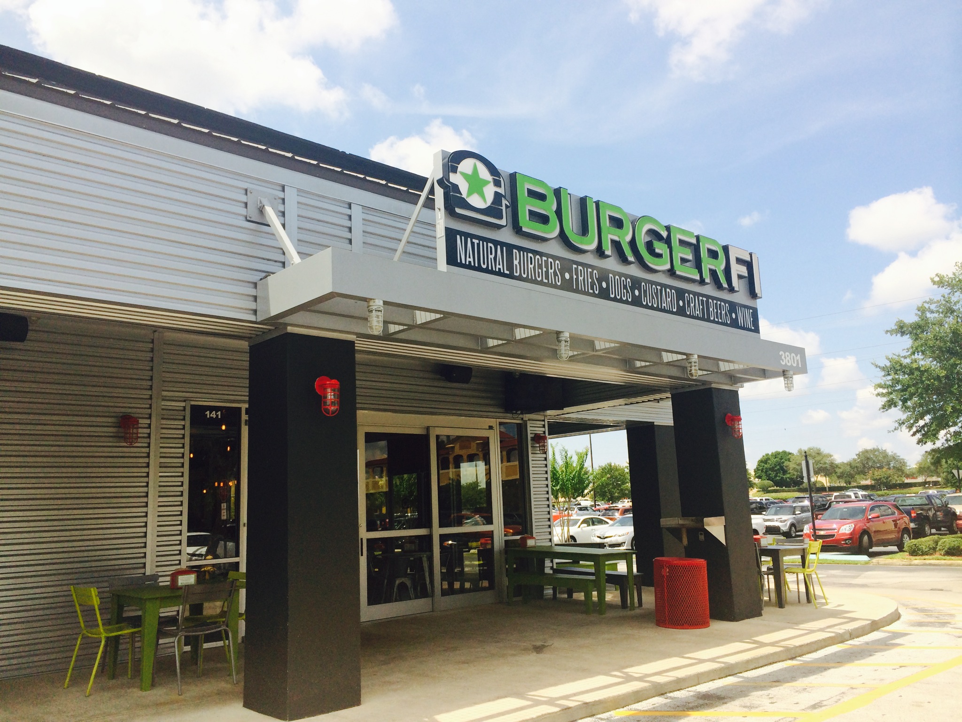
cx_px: 481
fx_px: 834
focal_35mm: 30
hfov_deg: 60.0
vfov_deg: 46.8
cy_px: 361
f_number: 2.2
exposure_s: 1/1709
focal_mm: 4.12
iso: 40
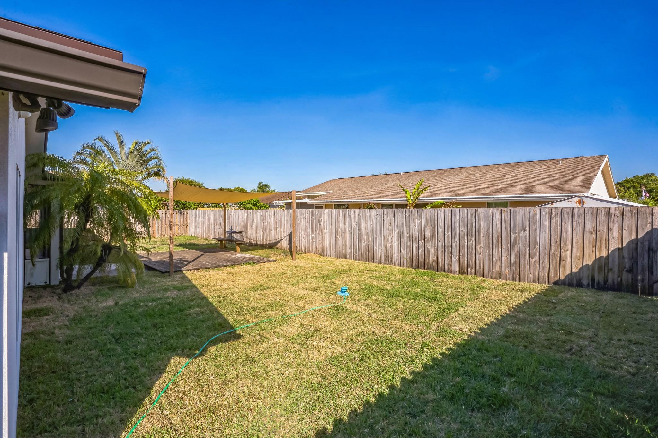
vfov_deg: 70.4
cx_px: 329
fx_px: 311
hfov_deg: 93.3
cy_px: 219
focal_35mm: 17
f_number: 16
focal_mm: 17
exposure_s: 1/80
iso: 100
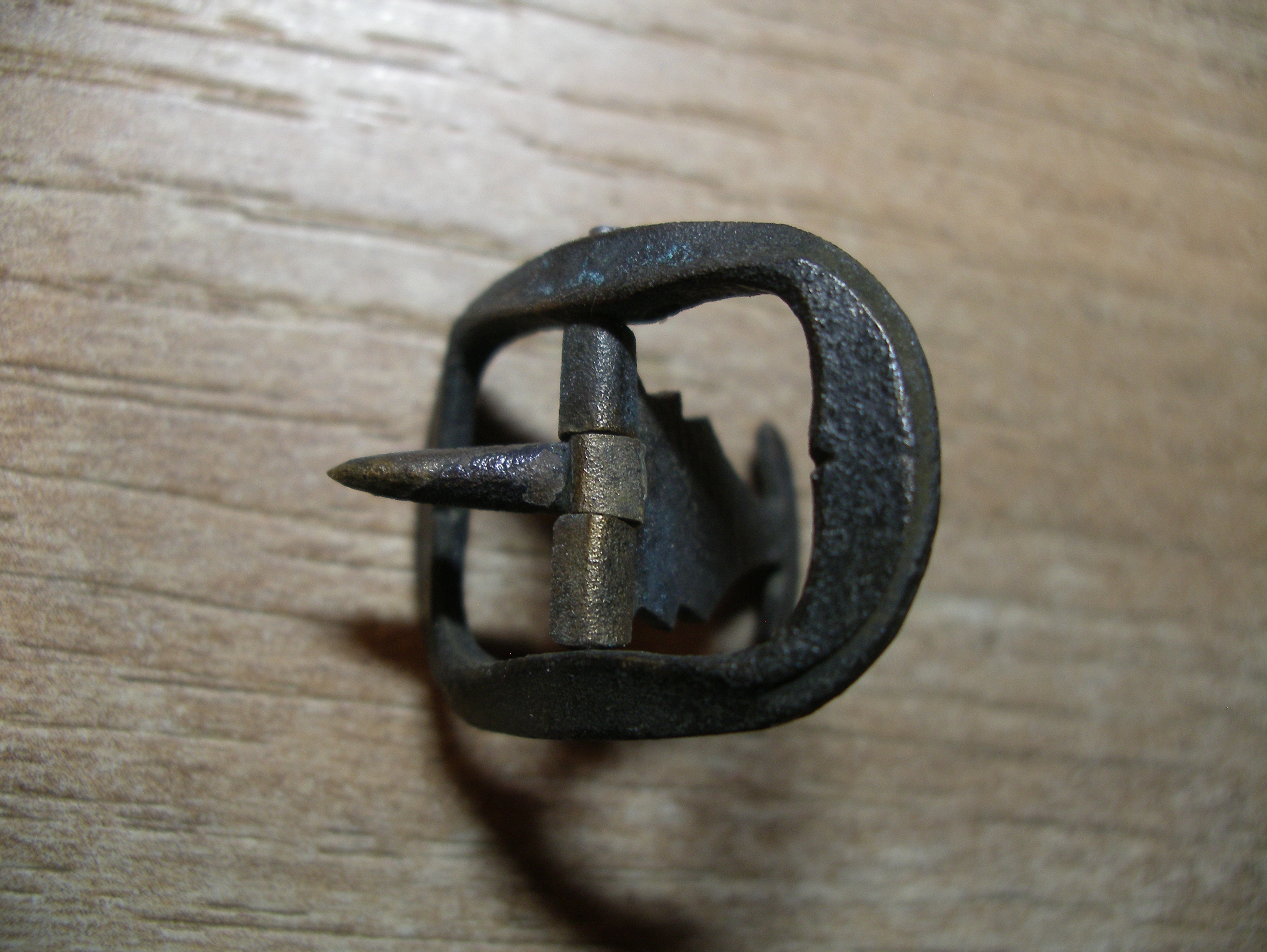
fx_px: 1355
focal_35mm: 37
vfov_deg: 38.7
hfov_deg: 50.1
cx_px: 634
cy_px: 476
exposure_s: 1/40
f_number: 2.8
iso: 160
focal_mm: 7.8
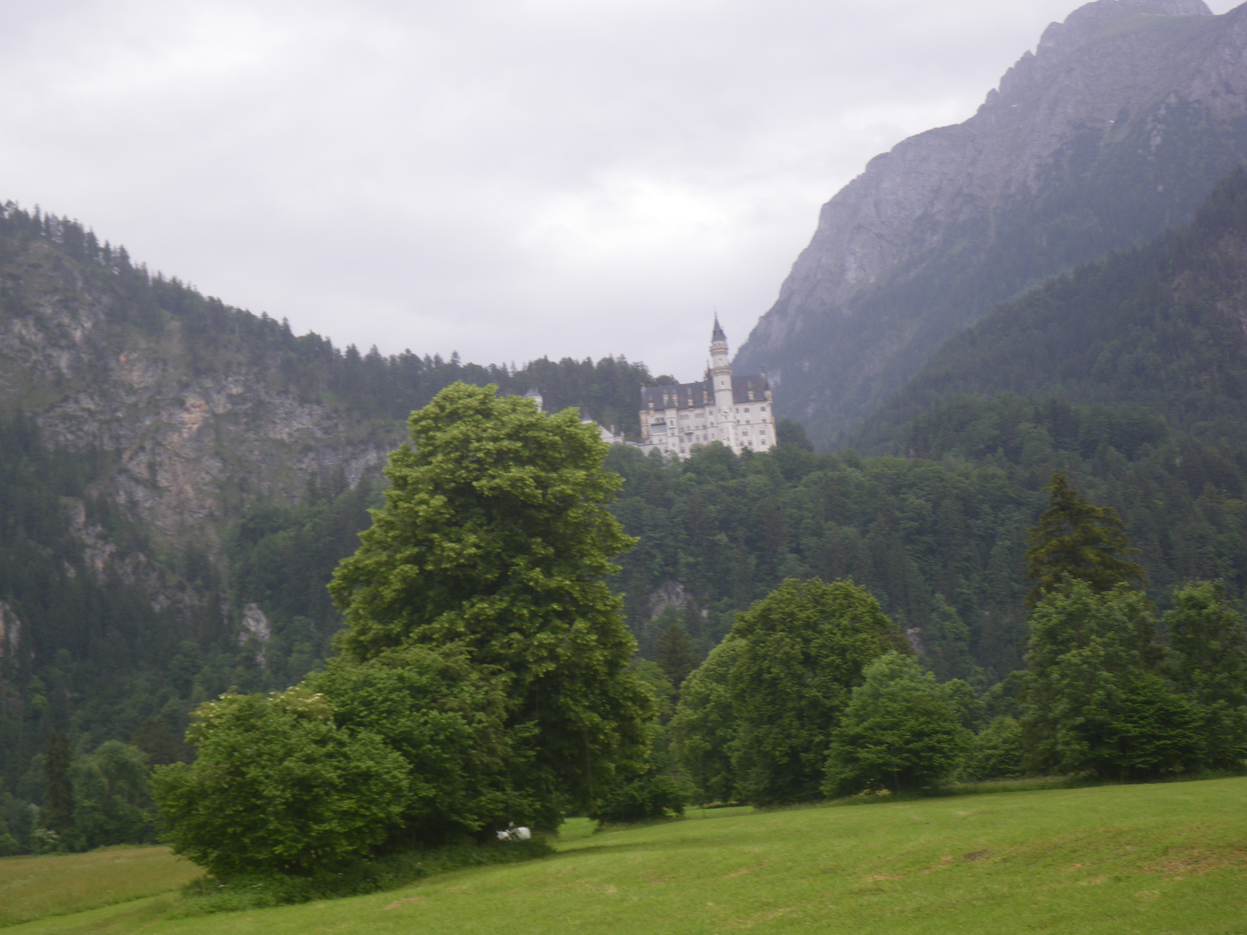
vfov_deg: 23.7
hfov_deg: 31.2
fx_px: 2233
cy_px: 468
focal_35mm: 62
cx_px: 624
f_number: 4.6
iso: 50
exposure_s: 1/125
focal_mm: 11.1
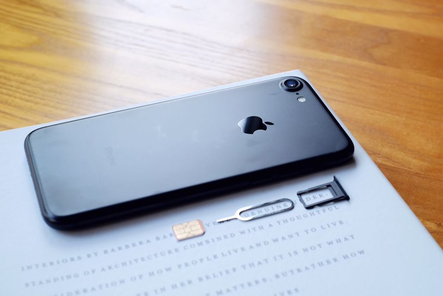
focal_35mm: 53
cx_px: 222
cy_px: 148
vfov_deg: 25.5
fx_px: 652
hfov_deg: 37.5
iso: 400
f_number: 8
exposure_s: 1/18
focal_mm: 35
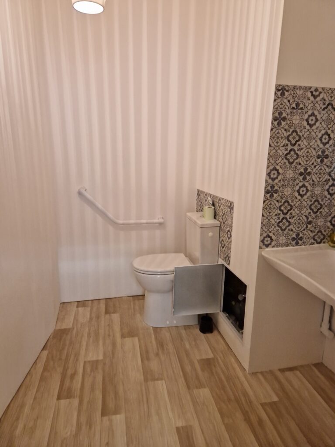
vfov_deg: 73.9
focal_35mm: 23
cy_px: 224
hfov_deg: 58.9
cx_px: 168
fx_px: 297
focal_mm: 5.4
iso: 500
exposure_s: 1/100
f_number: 1.8
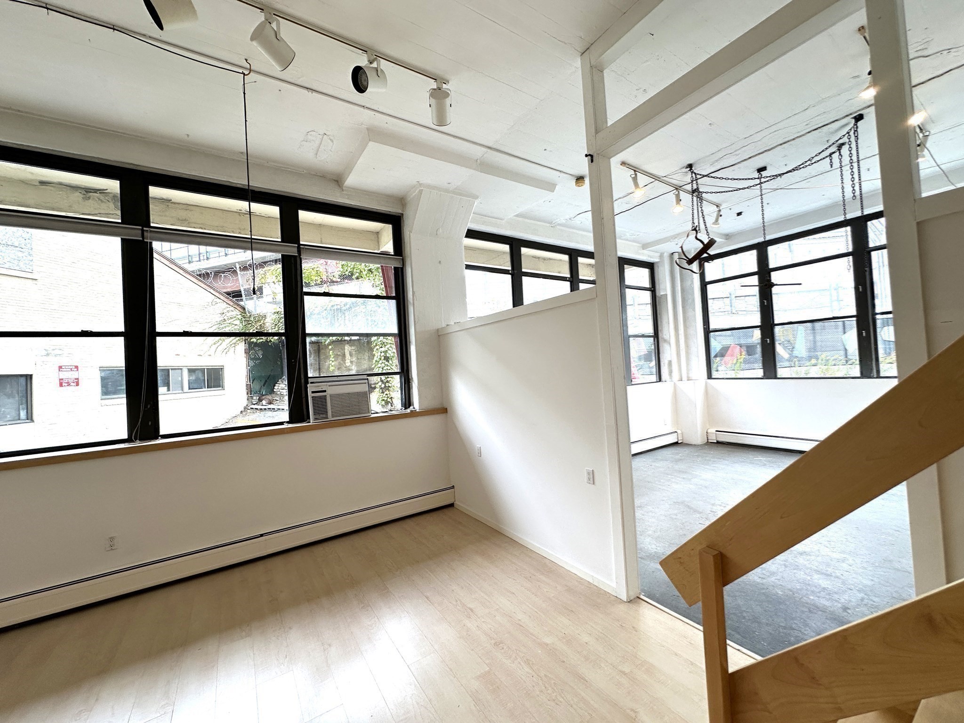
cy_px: 362
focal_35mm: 14
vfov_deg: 85.7
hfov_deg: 102.1
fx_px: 390
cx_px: 482
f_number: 2.2
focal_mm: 2.22
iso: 64
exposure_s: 1/120
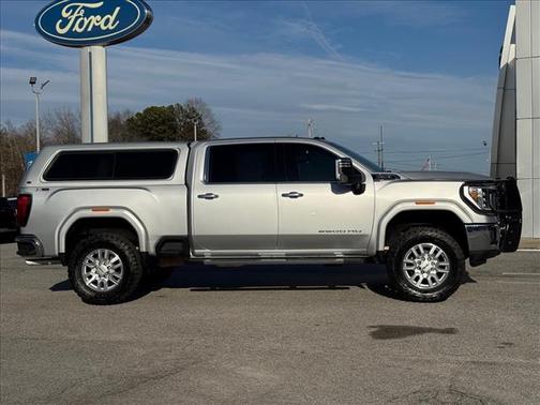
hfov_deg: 39.7
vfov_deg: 30.3
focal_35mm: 48
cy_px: 202
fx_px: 749
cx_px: 270
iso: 80
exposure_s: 1/15385
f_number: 1.78
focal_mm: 6.76
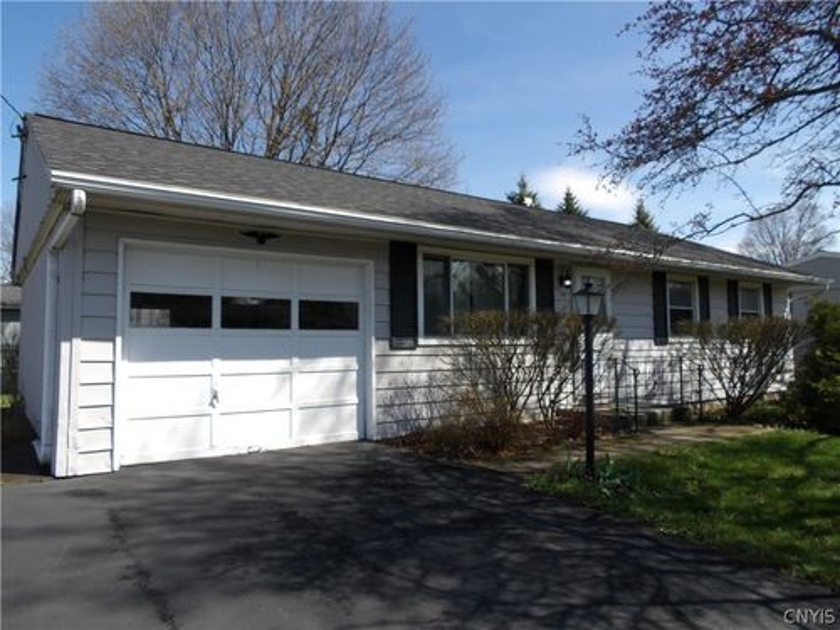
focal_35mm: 24
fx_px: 582
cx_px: 420
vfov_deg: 56.8
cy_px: 315
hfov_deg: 71.6
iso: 100
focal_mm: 4.3
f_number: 4.1
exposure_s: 1/466
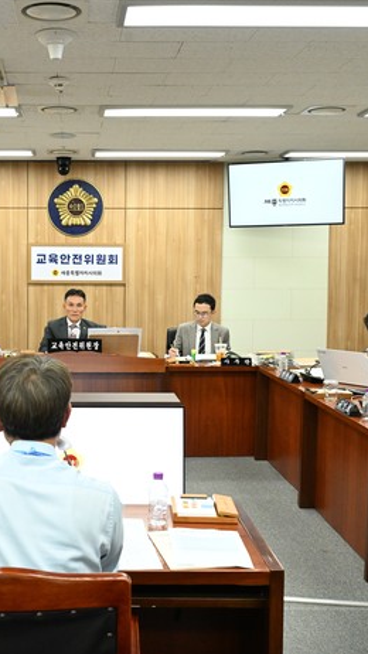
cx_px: 74
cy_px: 326
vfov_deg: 44.6
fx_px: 798
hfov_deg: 25.5
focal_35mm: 46
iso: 5000
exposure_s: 1/160
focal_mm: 29
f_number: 7.1
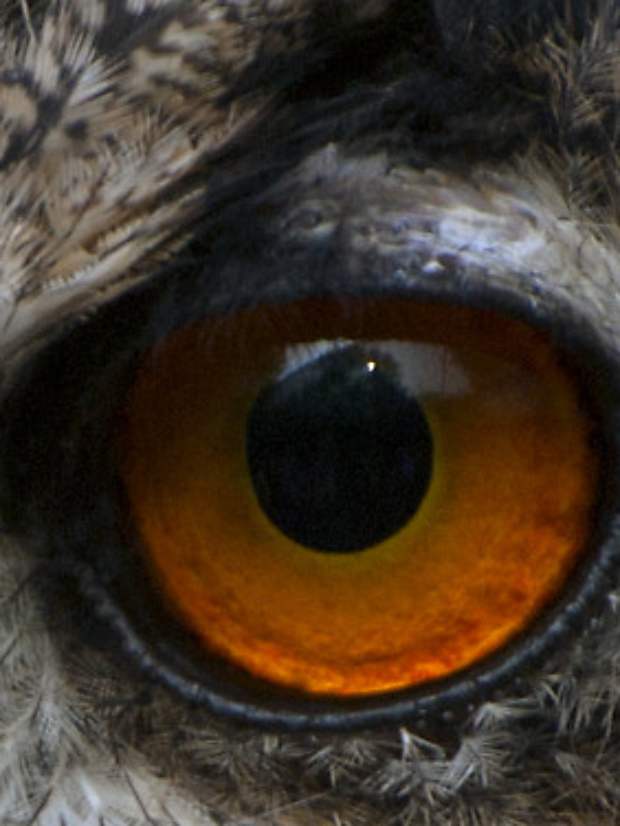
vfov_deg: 0.9
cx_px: -114
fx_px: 50556
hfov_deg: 0.7
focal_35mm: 2117
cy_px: 813
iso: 200
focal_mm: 230
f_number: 9
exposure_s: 1/125
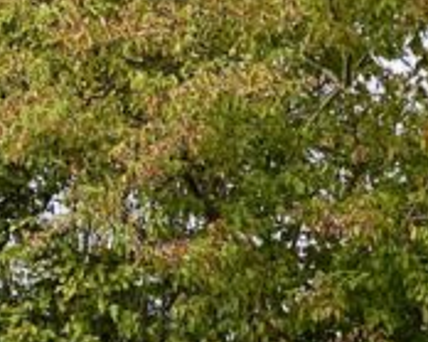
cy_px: 677
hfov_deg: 8.3
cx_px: 266
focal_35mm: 233
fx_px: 2950
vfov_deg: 6.4
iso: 20
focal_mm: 6
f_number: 2
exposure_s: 1/999
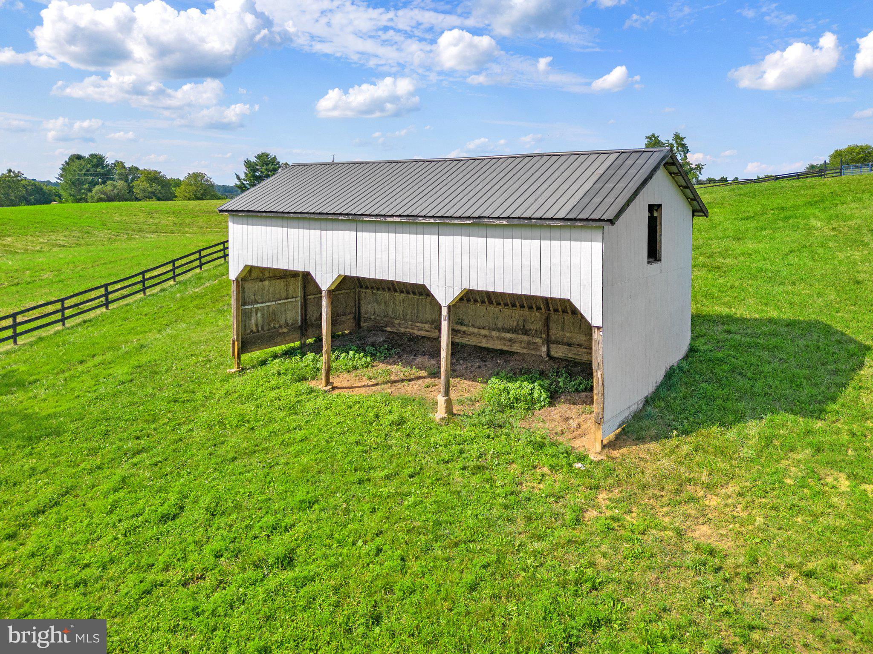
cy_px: 327
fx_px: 605
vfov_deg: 56.8
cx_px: 436
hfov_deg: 71.6
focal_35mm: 24
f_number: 1.7
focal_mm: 6.72
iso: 130
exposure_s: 1/4000
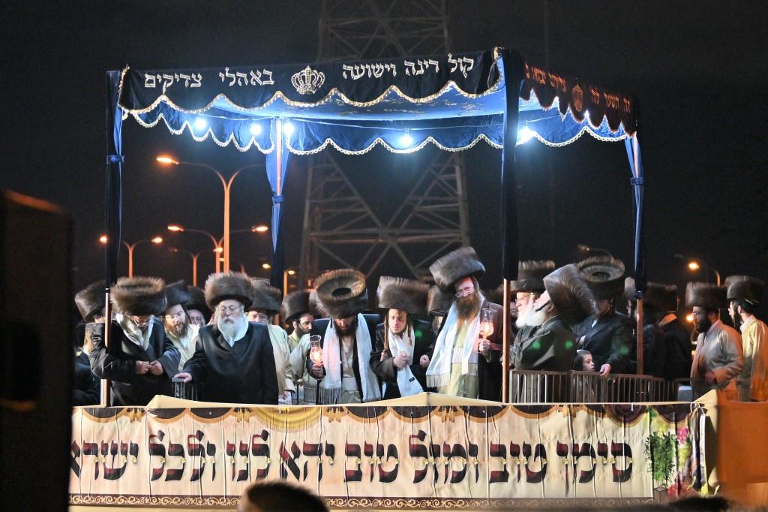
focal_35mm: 105
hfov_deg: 19.5
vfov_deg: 13.0
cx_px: 384
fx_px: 2239
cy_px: 256
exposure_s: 1/160
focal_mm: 70
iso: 1000
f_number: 2.8
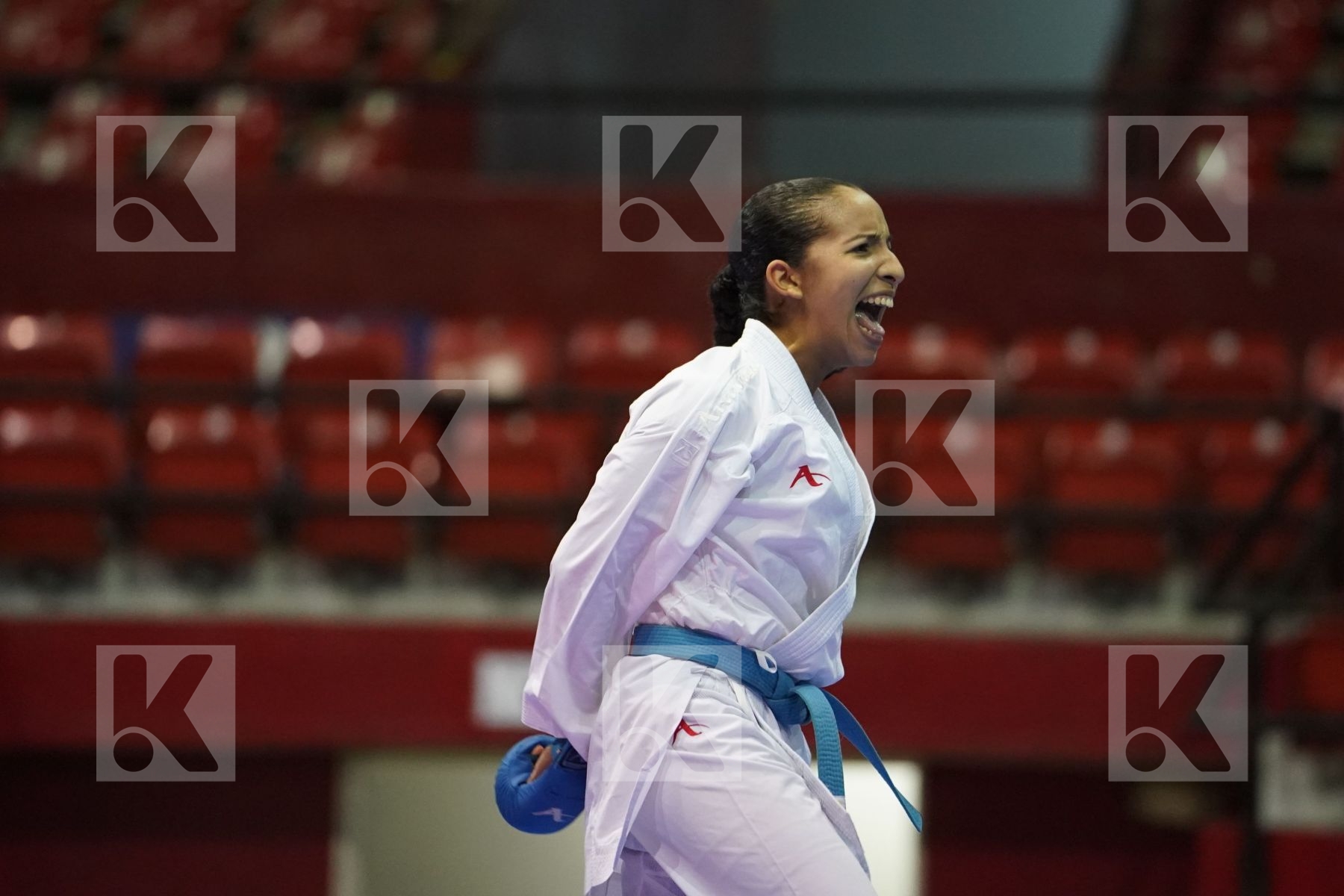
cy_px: 448
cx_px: 672
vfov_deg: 4.6
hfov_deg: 6.9
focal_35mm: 300
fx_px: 11199
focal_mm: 200
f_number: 2.8
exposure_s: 1/250
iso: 4000
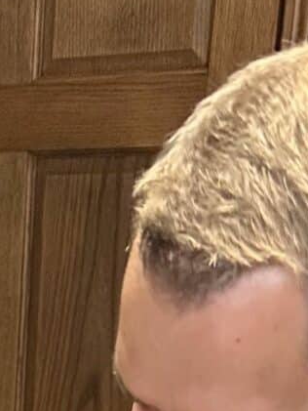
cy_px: 1148
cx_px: -141
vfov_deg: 10.5
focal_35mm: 146
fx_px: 1731
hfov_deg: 9.9
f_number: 1.78
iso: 320
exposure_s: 1/60
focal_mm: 6.86
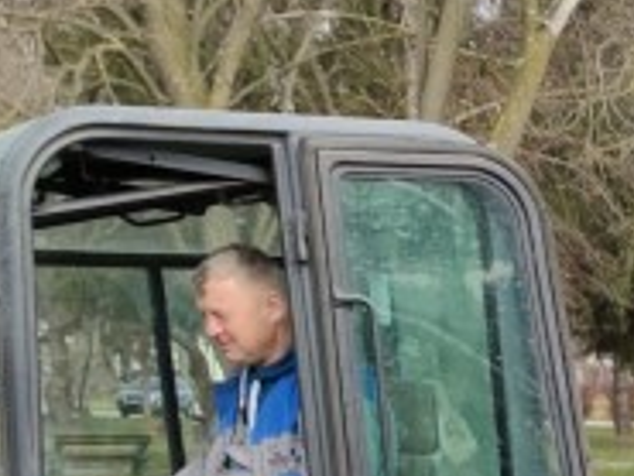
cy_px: 1024
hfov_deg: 13.0
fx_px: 2438
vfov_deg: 10.1
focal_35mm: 133
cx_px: 1244
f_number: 1.69
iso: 50
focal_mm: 6.72
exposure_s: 1/1194
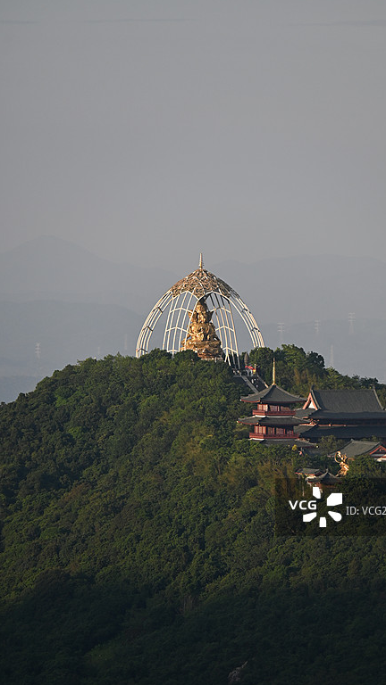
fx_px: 5505
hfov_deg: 4.0
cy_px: 340
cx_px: 236
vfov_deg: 7.1
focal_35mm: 303
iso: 125
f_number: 5.6
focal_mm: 185
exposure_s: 1/500
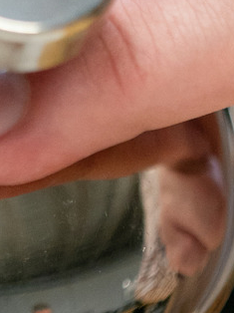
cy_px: 442
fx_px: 6643
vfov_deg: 2.7
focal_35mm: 736
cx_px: 166
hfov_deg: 2.0
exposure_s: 1/320
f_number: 2.8
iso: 1600
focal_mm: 125
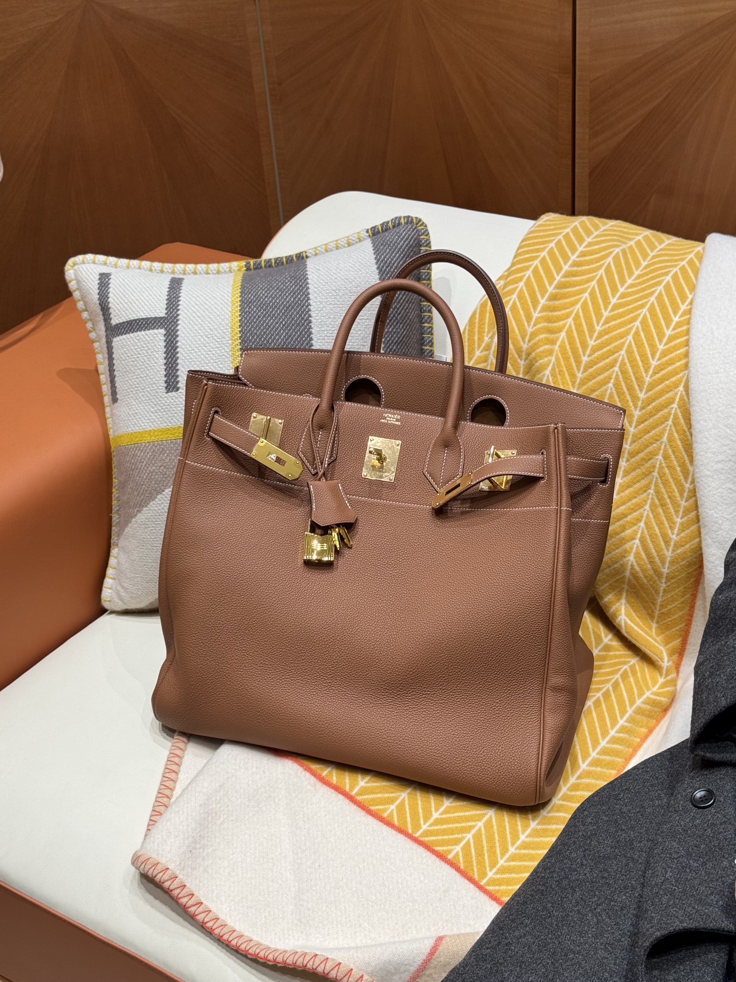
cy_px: 491
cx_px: 368
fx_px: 1361
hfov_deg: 30.3
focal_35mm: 48
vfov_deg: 39.7
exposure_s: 1/121
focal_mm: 6.76
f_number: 1.78
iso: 50
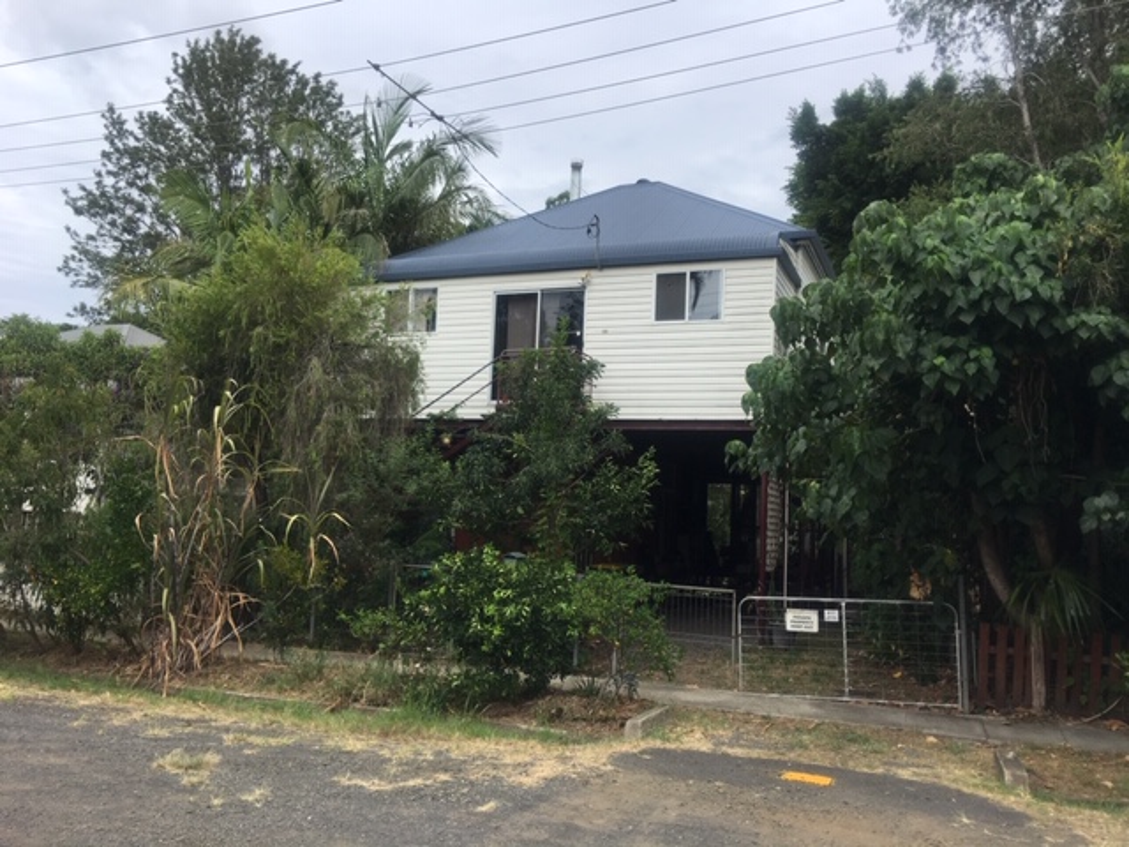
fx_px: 946
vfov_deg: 48.2
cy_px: 424
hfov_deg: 61.7
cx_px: 564
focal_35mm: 29
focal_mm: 4.15
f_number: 2.2
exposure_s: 1/1166
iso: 25
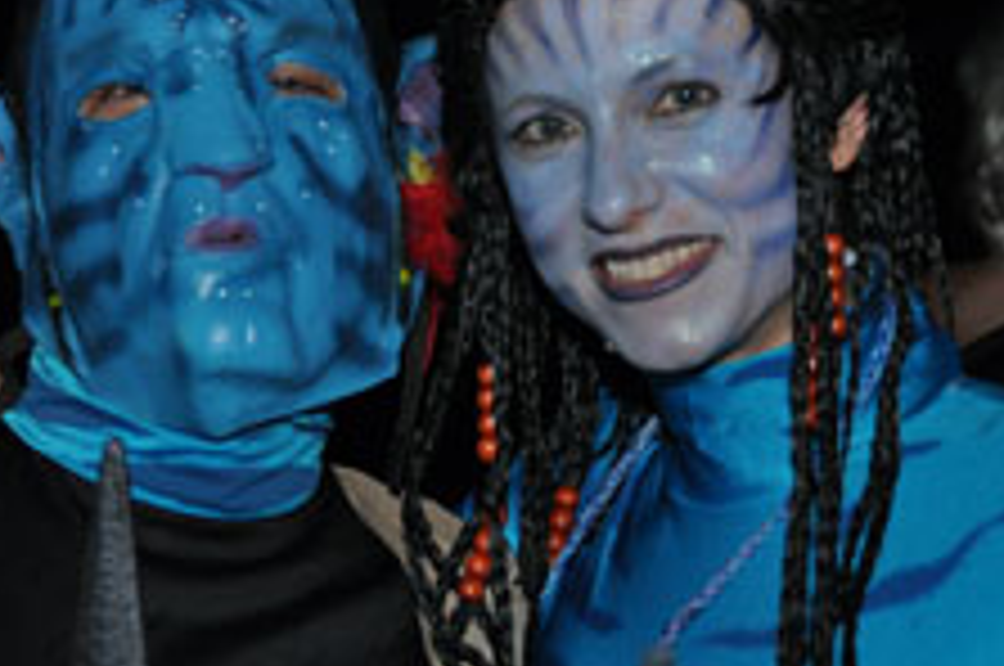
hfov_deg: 18.1
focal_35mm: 113
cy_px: 292
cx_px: 545
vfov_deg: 12.1
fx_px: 3147
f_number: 4.5
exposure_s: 1/60
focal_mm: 42
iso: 800
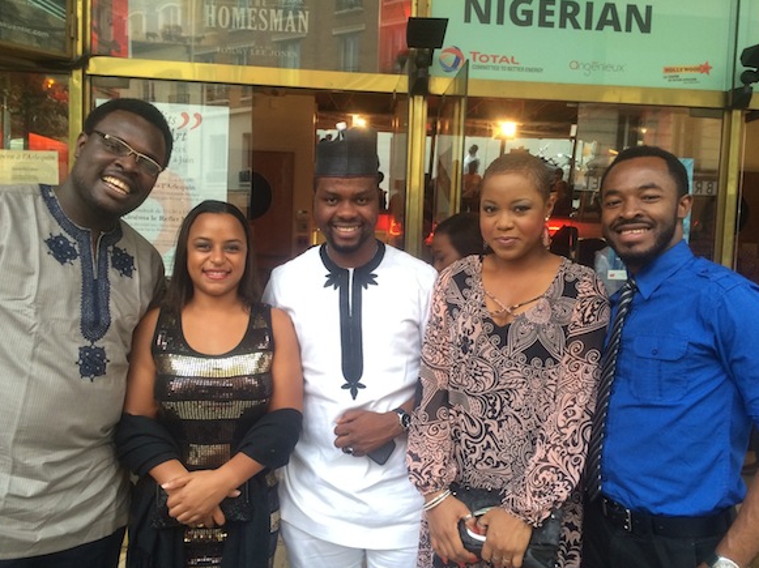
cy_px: 291
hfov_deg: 58.4
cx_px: 384
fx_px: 679
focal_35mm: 31
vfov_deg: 45.4
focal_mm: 4.12
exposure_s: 1/30
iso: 100
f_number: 2.2
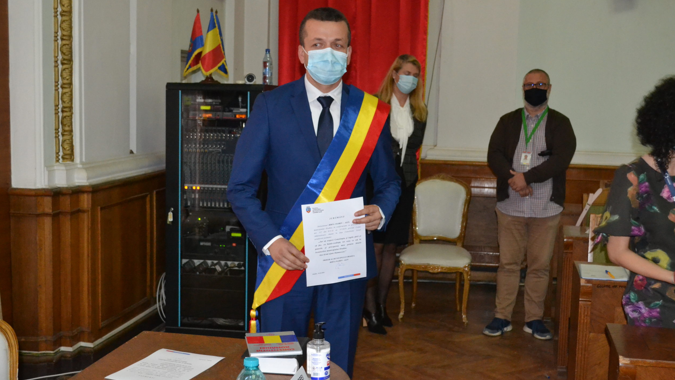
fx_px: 859
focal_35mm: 48
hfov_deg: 42.9
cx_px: 333
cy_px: 189
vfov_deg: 24.9
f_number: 4.5
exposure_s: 1/60
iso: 3200
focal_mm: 30
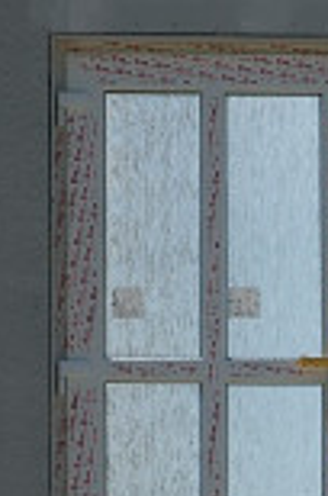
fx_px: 6836
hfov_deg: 2.7
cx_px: 445
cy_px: 602
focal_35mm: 498
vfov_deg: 4.1
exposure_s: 1/250
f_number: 11
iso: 100
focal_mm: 85
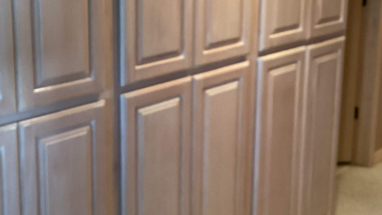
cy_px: 68
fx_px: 628
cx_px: 140
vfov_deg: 19.3
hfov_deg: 33.6
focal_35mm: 62
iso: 250
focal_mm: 3.3
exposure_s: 1/40
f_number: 2.4
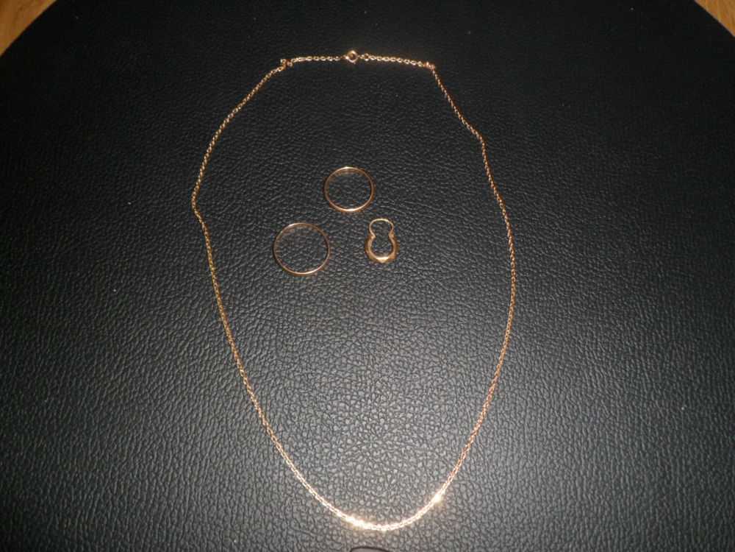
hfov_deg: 65.3
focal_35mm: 27
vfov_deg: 51.4
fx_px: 573
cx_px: 368
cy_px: 276
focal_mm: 4.9
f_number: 9.2
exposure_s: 1/15
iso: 100
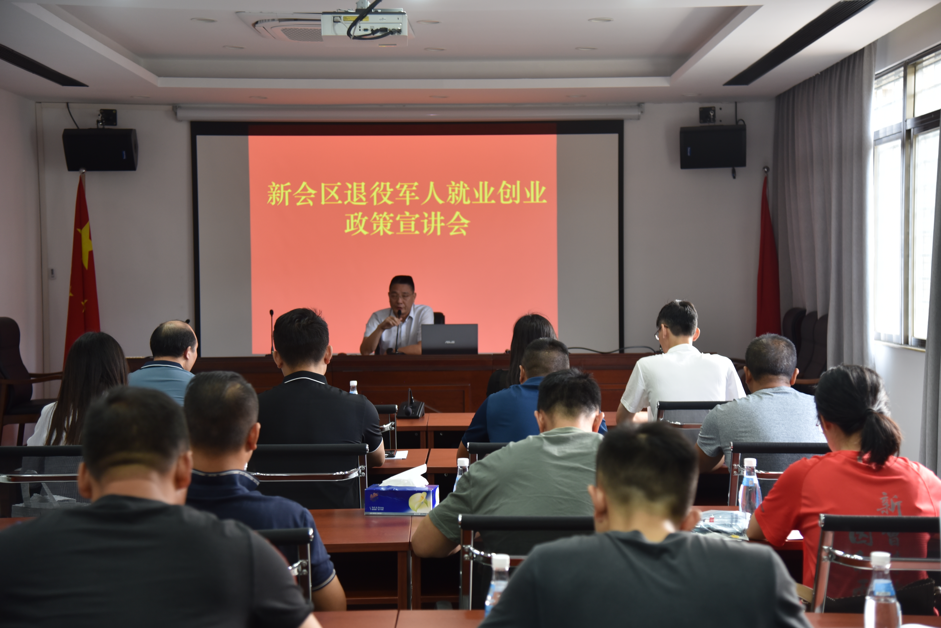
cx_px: 470
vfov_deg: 21.9
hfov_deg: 32.4
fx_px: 1621
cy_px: 314
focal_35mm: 62
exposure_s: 1/60
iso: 450
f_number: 4
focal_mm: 62
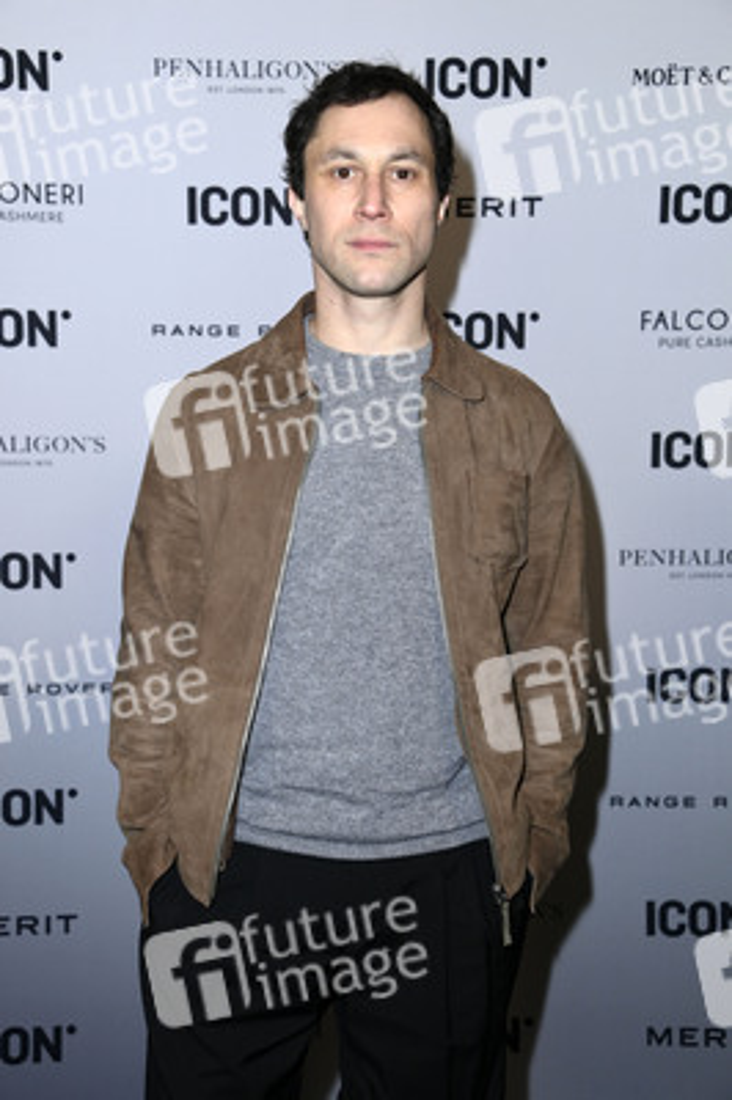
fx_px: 1894
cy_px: 550
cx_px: 366
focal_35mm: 62
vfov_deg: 32.4
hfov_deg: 21.9
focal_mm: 62
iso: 1000
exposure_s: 1/250
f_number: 5.6
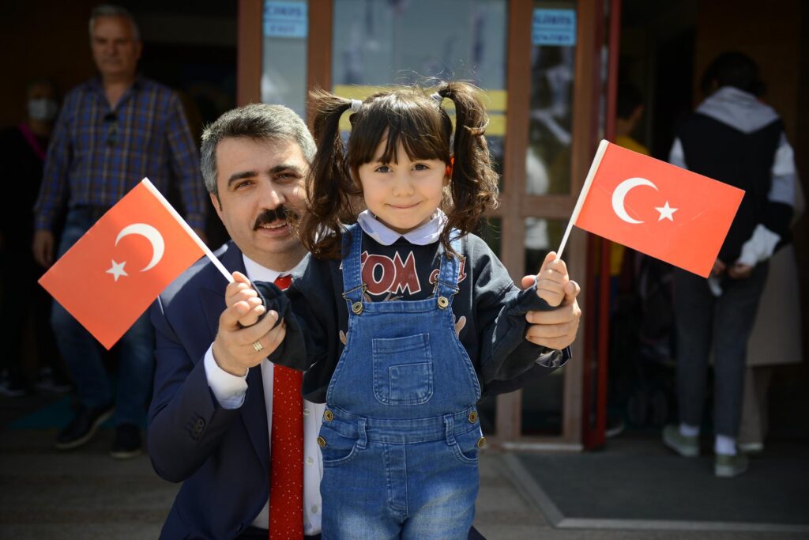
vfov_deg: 29.9
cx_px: 404
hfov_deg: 43.6
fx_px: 1011
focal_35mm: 45
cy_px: 270
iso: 320
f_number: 2.8
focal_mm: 45
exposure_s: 1/2000
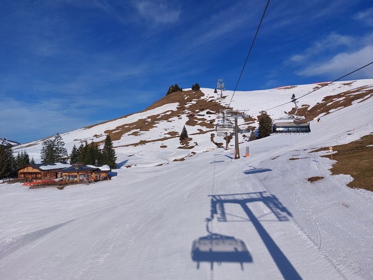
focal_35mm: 25
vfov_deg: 54.9
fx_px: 269
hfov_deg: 69.4
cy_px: 140
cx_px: 186
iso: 25
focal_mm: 5.23
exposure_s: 1/3059
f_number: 1.8
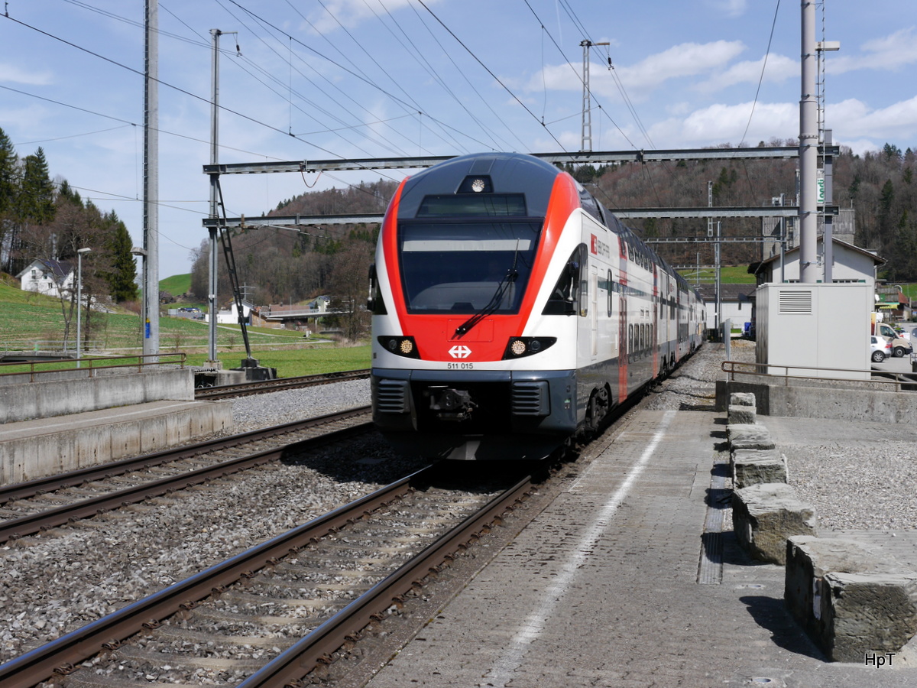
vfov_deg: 30.3
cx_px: 458
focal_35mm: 48
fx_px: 1272
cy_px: 344
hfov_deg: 39.7
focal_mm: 24
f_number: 9
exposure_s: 1/400
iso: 160
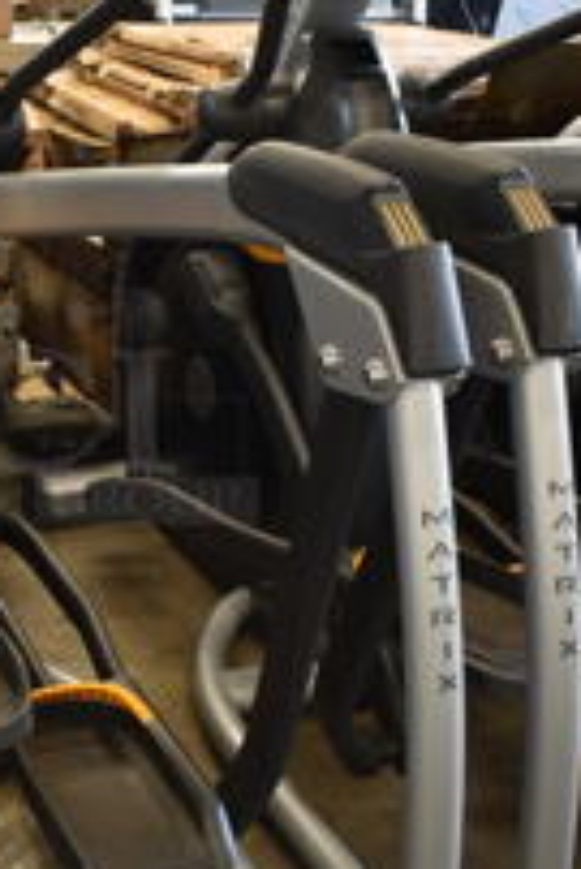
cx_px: 9
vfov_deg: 31.4
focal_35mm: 64
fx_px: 1547
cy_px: 407
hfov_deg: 20.6
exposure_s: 1/30
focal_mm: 18
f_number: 3.5
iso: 360
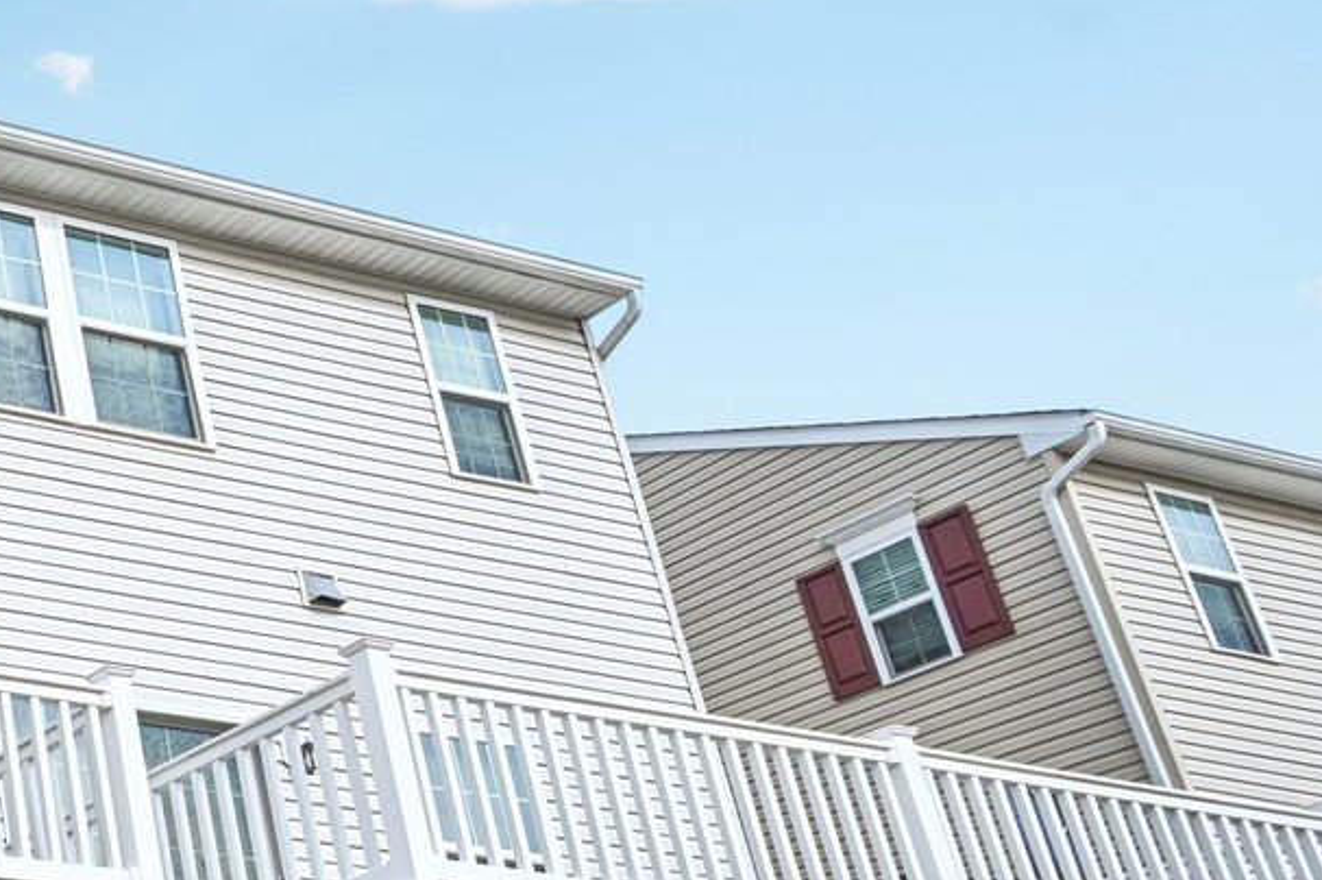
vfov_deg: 24.6
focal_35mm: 54
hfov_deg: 25.8
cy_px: 698
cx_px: -725
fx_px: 1982
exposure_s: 1/1250
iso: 400
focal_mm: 16
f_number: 8
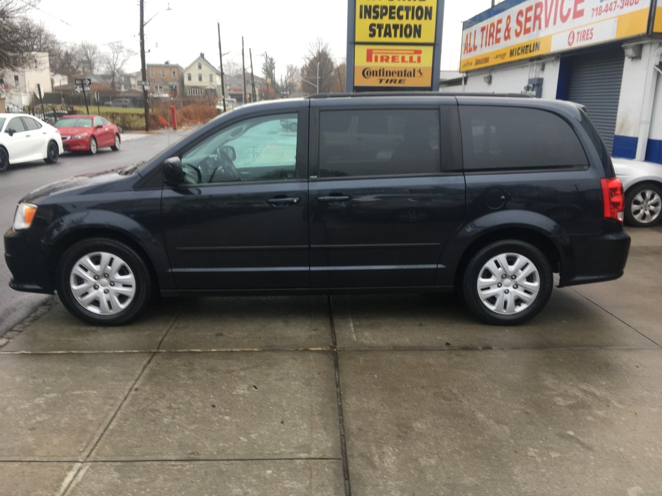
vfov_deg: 48.2
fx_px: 555
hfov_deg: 61.7
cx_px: 331
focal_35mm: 29
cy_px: 248
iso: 25
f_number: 2.2
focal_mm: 4.15
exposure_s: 1/262
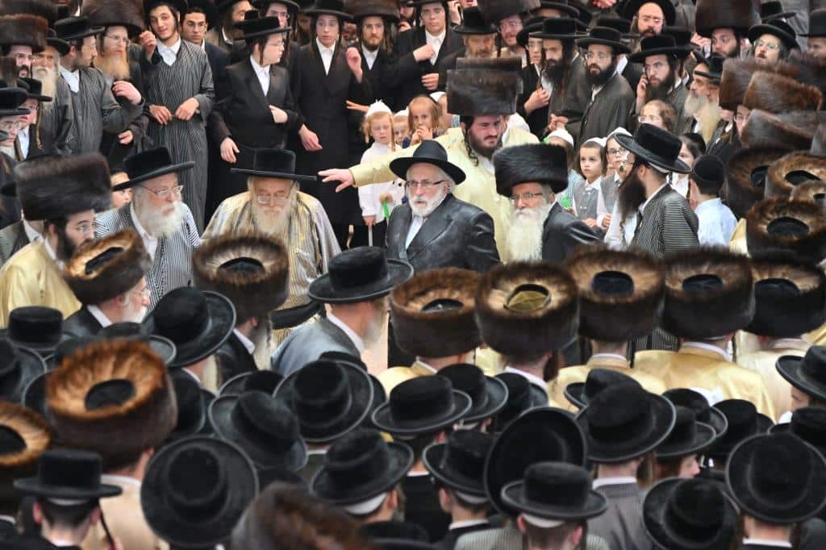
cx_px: 413
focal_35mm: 180
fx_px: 4128
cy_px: 275
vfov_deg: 7.6
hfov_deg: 11.4
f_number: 4
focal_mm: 120
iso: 500
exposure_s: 1/160
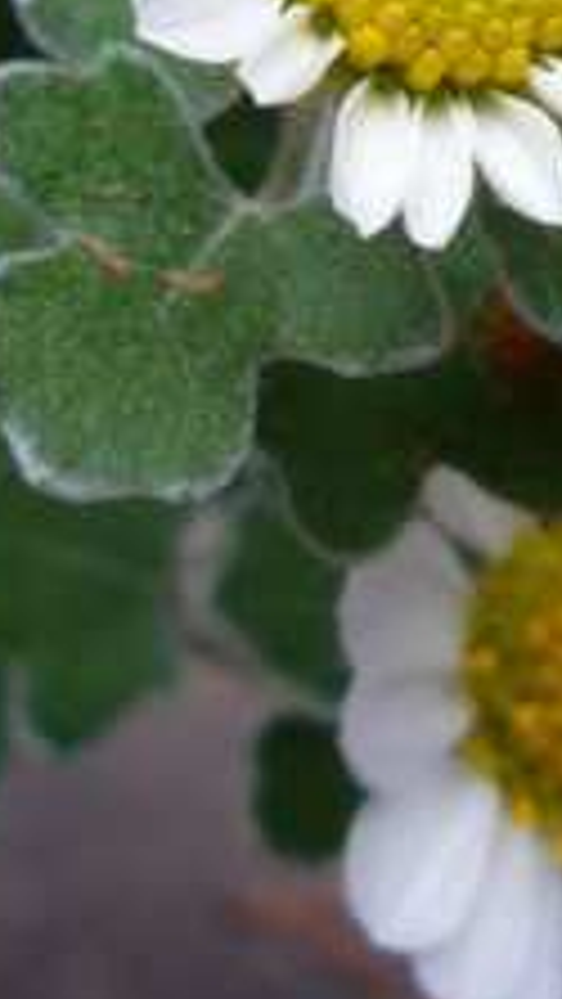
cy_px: 162
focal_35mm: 110
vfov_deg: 19.2
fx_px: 2912
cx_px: 423
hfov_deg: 11.0
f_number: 2.8
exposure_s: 1/100
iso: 80
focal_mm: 4.6
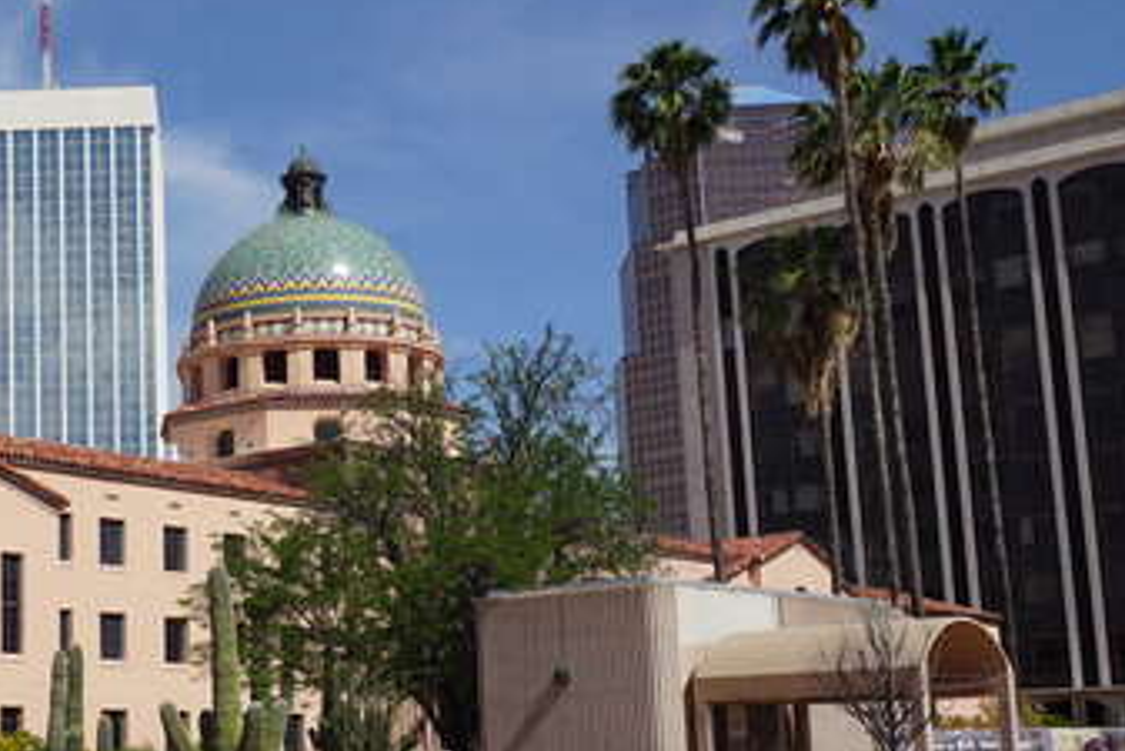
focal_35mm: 64
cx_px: 124
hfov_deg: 30.1
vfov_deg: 21.3
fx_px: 2001
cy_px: 419
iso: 100
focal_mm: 18
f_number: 11
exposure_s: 1/250
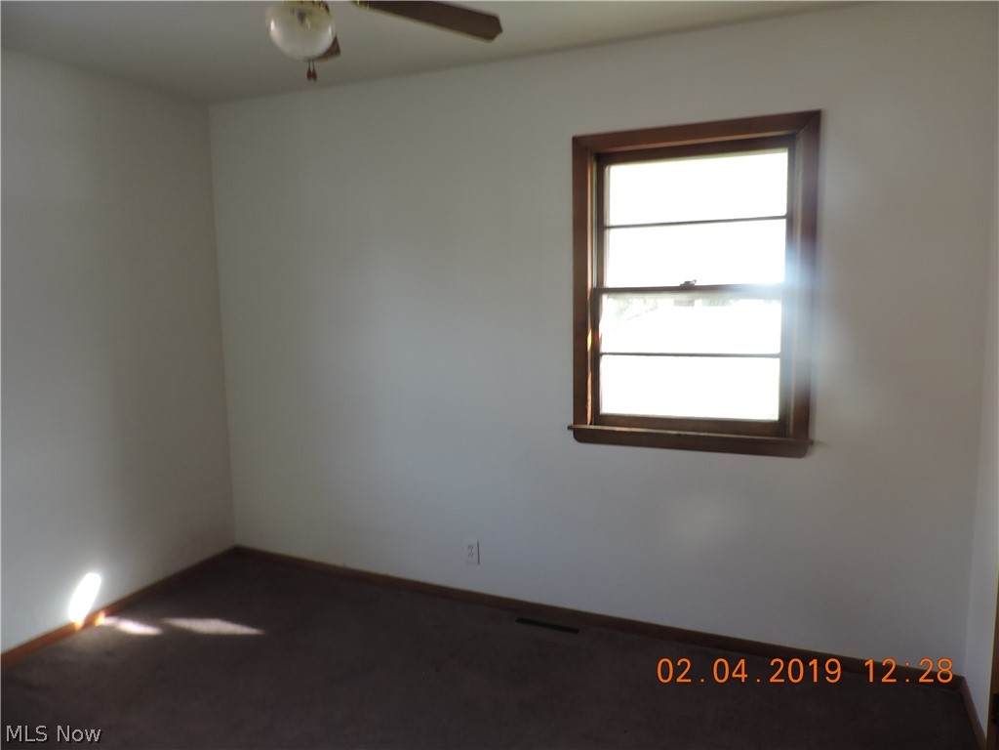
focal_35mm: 24
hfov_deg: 71.6
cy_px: 375
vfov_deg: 56.8
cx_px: 500
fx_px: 693
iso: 140
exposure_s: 1/30
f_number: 3
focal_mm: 4.3
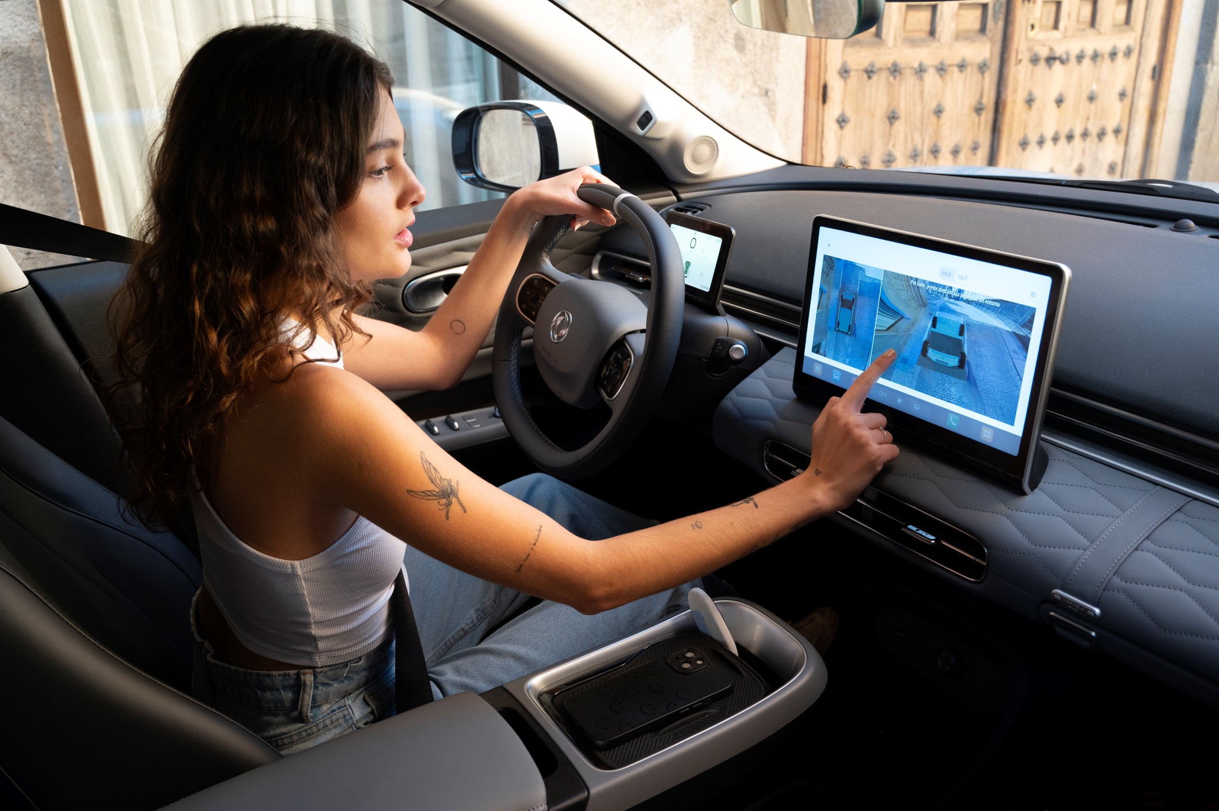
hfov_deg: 60.3
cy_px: 406
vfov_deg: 42.3
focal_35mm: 31
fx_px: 1049
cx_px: 610
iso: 2000
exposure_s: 1/200
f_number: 5.6
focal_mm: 31
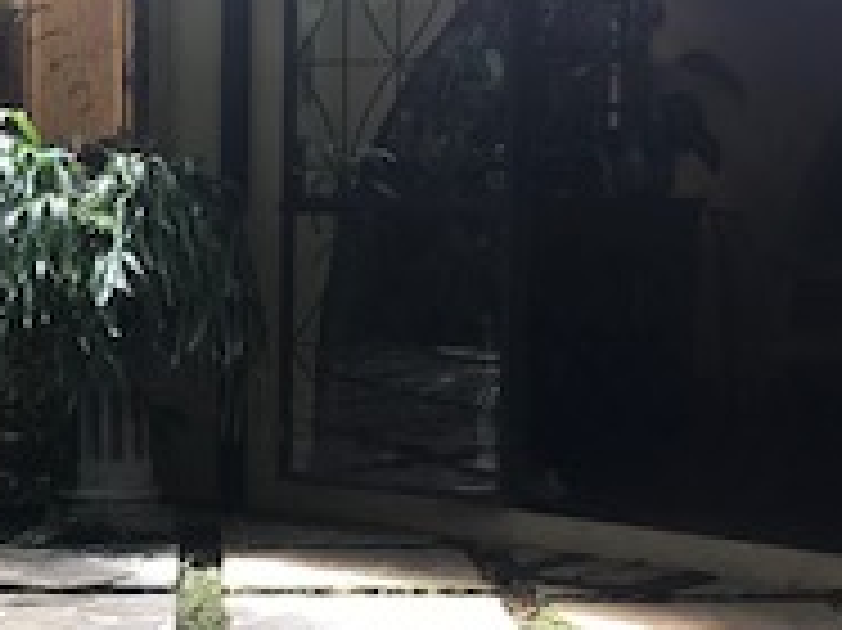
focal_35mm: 96
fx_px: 2334
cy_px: 450
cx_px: 77
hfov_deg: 20.0
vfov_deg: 15.3
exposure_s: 1/120
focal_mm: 3.99
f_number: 1.8
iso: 40
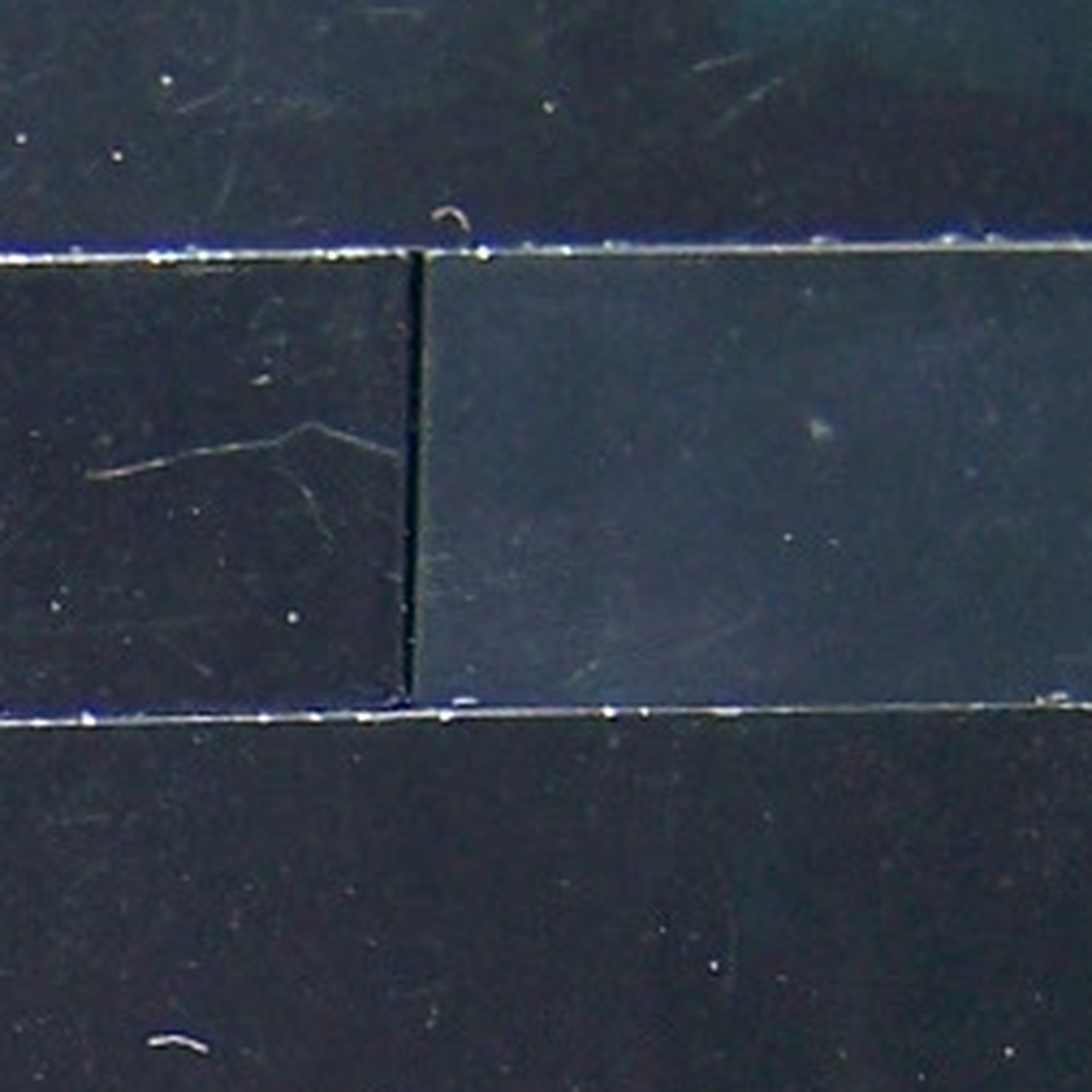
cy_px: 2149
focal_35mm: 212
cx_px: -673
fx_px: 7566
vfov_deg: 7.9
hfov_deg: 8.0
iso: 80
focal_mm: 6.3
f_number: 2.8
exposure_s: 1/60
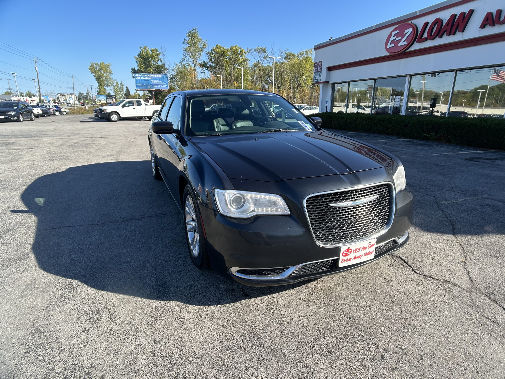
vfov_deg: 53.1
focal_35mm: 26
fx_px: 379
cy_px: 190
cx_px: 252
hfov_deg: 67.3
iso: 50
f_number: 1.5
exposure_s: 1/1751
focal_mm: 5.7
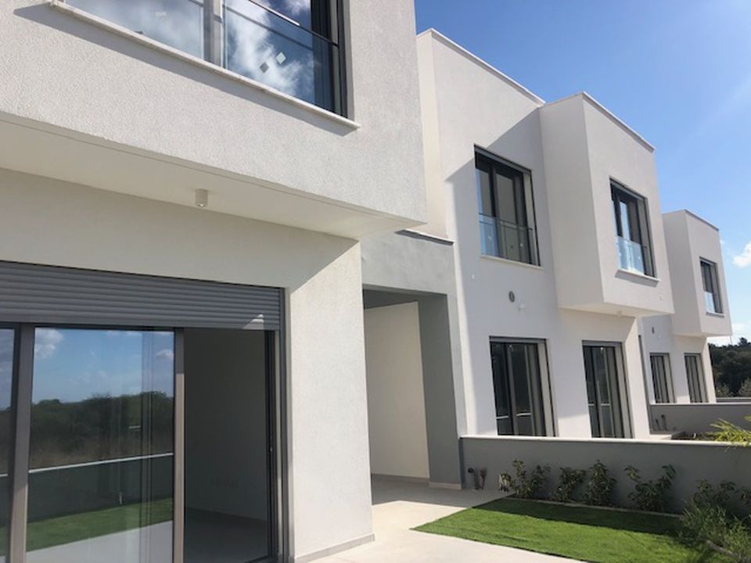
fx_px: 607
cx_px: 376
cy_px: 282
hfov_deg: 63.4
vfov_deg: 49.7
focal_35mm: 28
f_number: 1.8
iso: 25
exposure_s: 1/3436
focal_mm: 3.99
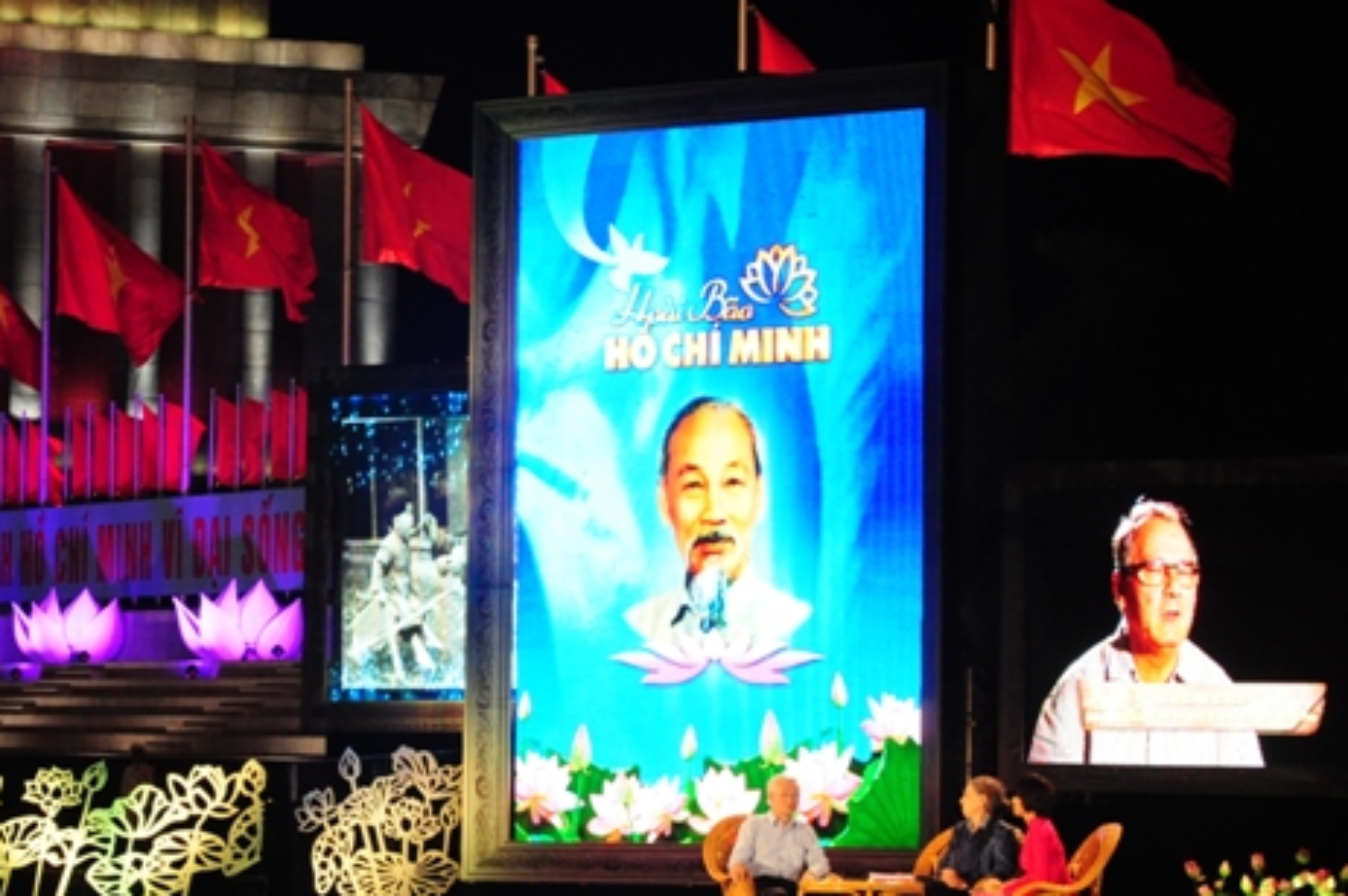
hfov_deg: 12.0
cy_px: 484
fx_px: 6396
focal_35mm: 171
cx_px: 506
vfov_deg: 8.0
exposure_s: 1/60
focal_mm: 70
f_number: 5.3
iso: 1600
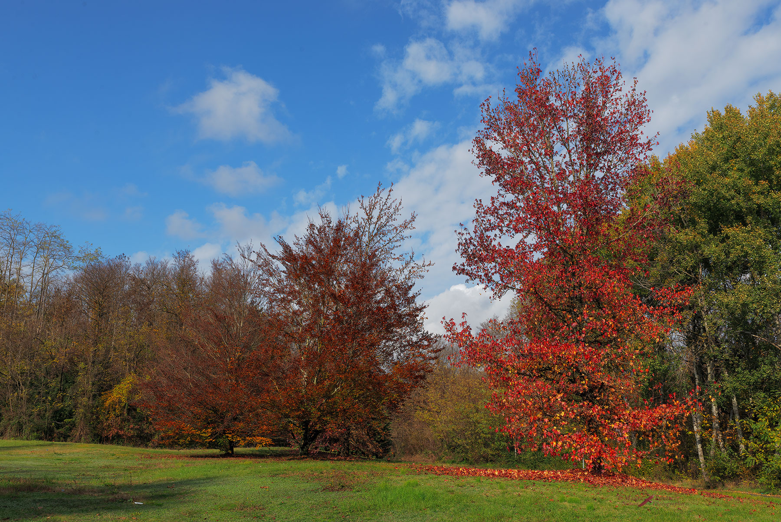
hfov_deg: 58.7
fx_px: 695
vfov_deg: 41.2
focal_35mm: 32
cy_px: 261
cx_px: 390
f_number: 11
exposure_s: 1/200
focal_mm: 32
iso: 100
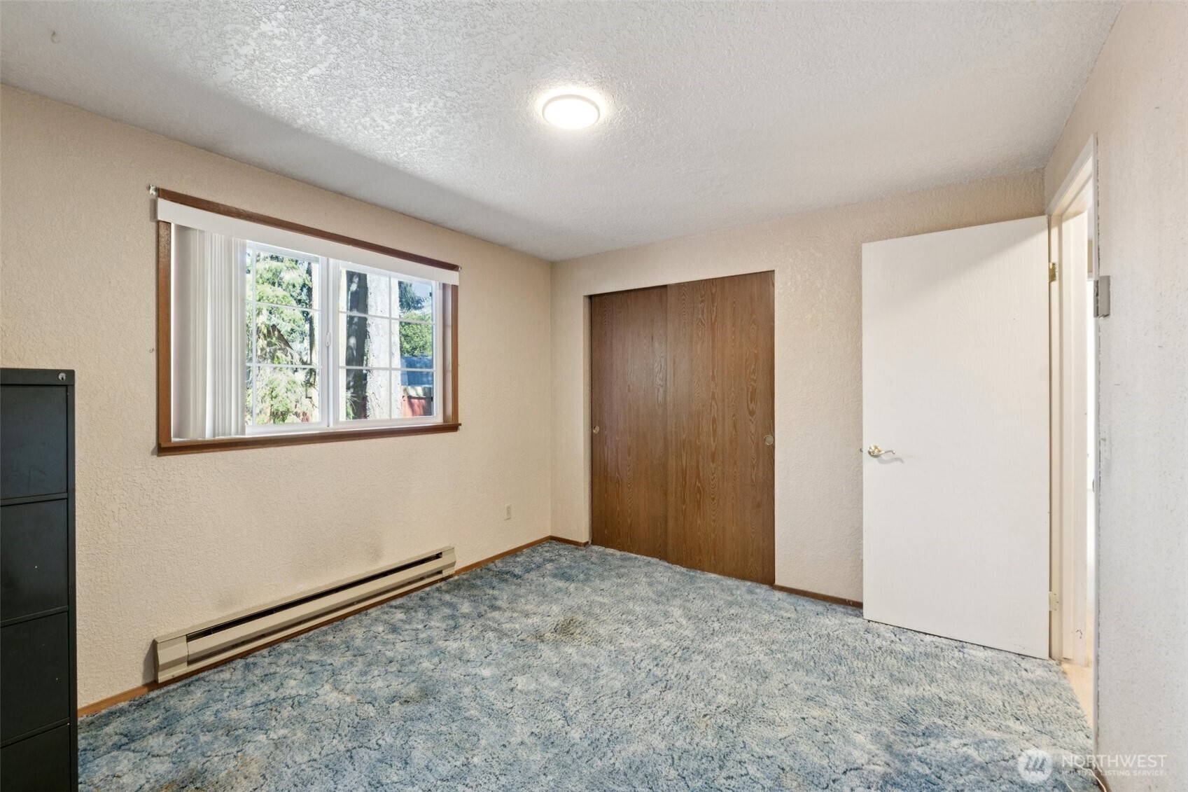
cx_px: 594
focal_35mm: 15
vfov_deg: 77.3
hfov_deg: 100.4
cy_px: 396
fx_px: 495
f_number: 9
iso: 250
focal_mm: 10
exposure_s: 1/2.5
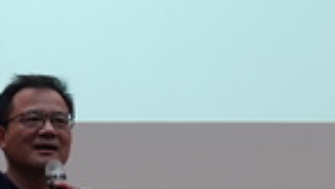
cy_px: 124
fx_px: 1067
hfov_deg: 17.8
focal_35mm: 120
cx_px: 119
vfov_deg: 10.1
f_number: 2.8
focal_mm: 9.05
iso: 320
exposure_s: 1/100
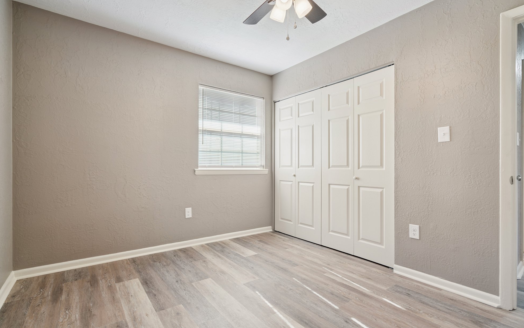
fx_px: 243
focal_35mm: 17
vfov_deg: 68.0
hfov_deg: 94.4
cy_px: 170
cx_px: 258
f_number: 7.1
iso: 200
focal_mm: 16
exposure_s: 1/25
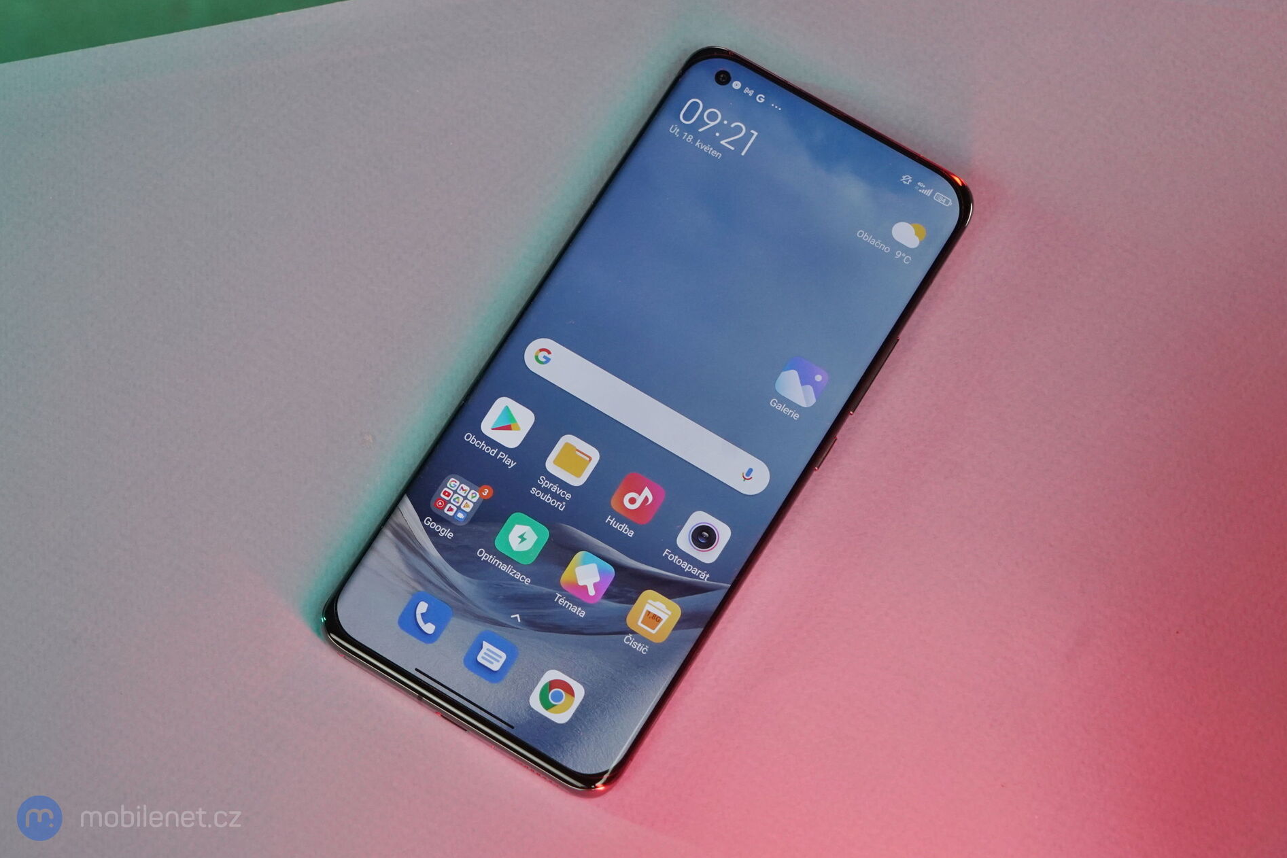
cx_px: 652
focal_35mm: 71
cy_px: 424
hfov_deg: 28.5
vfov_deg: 19.2
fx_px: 2538
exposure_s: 1/200
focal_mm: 70
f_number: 8
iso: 2000
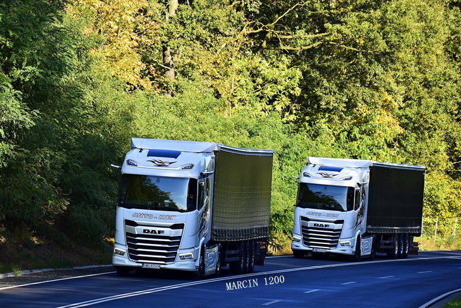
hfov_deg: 10.2
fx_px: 2594
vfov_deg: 6.8
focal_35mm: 202
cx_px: 230
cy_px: 154
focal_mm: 135
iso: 400
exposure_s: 1/800
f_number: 5
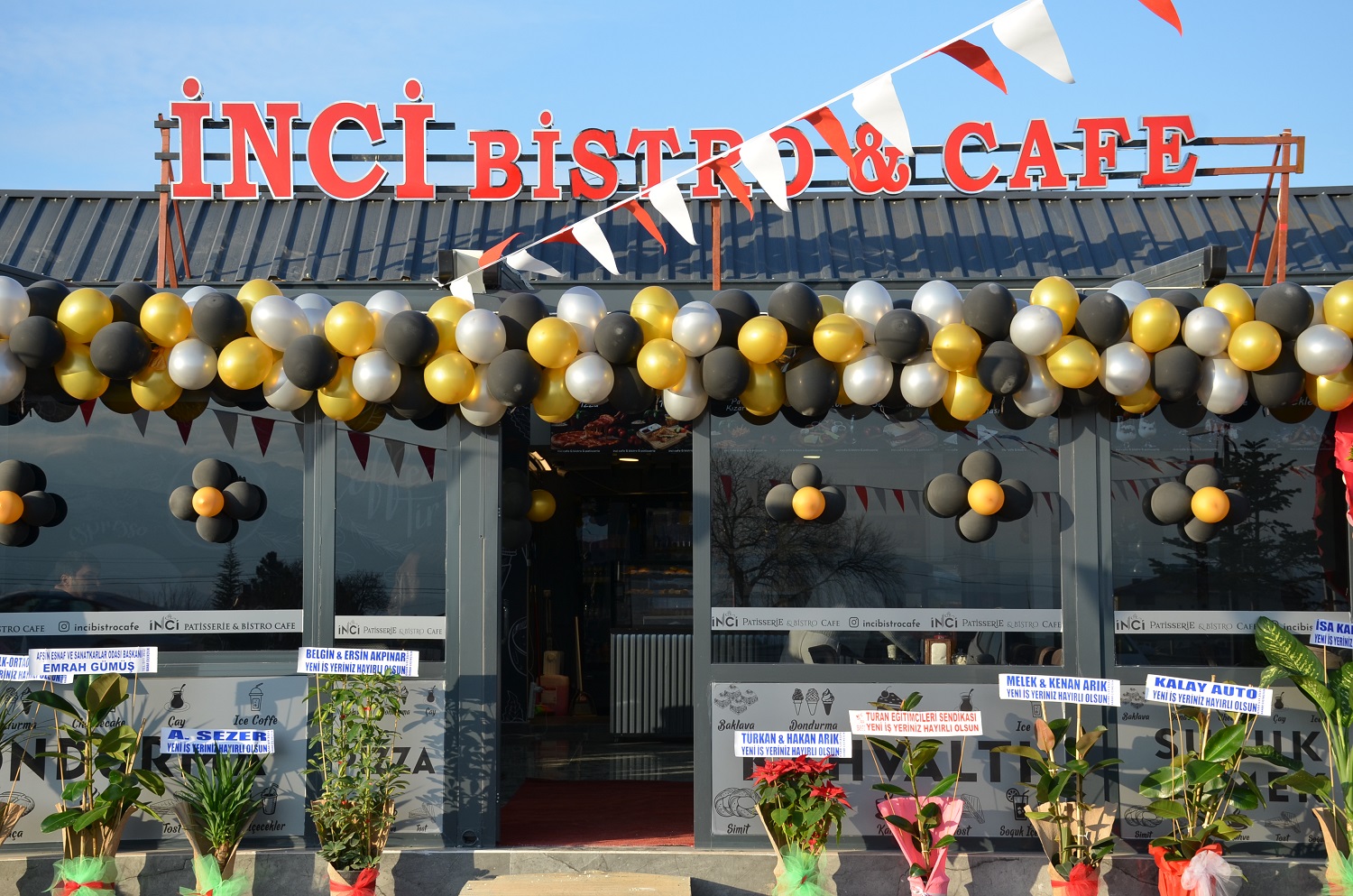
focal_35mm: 60
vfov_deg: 22.5
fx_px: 2250
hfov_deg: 33.5
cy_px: 448
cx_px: 676
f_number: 8
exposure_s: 1/250
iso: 200
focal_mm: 40
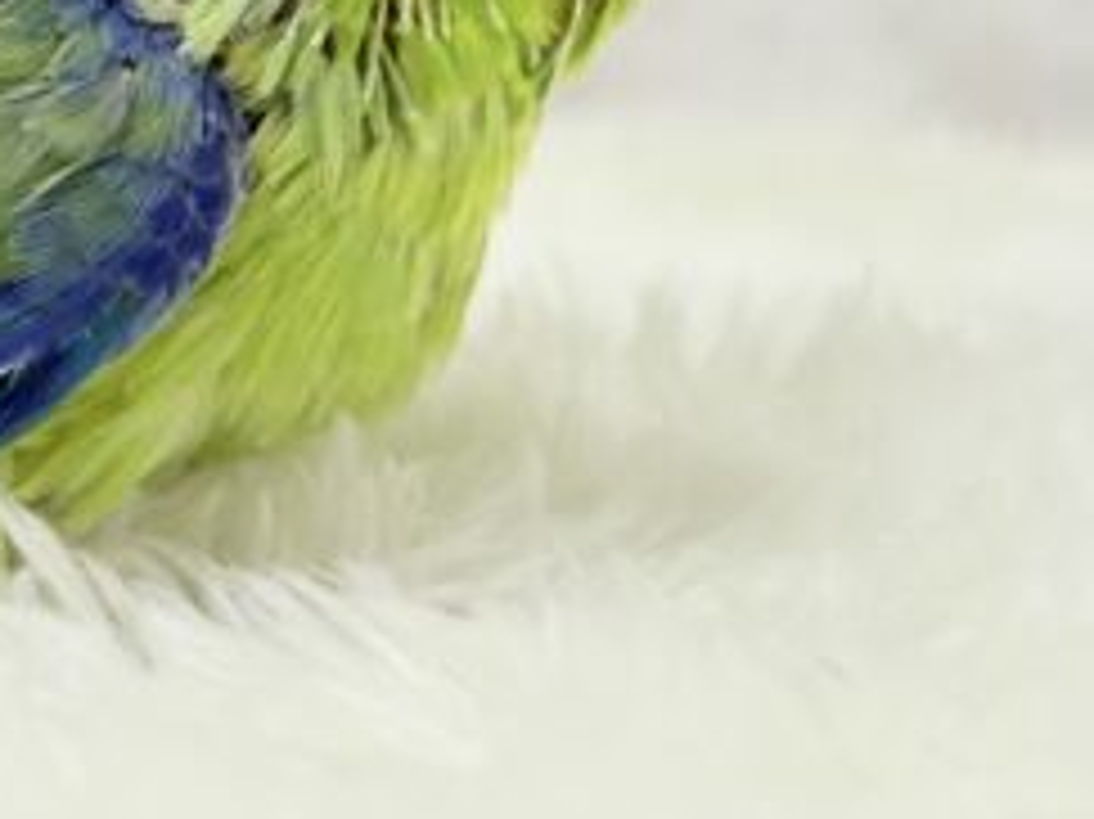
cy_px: 45
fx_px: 4328
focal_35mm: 137
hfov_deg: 14.2
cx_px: 50
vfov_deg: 10.7
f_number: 1.6
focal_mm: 5.96
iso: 100
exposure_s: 1/100
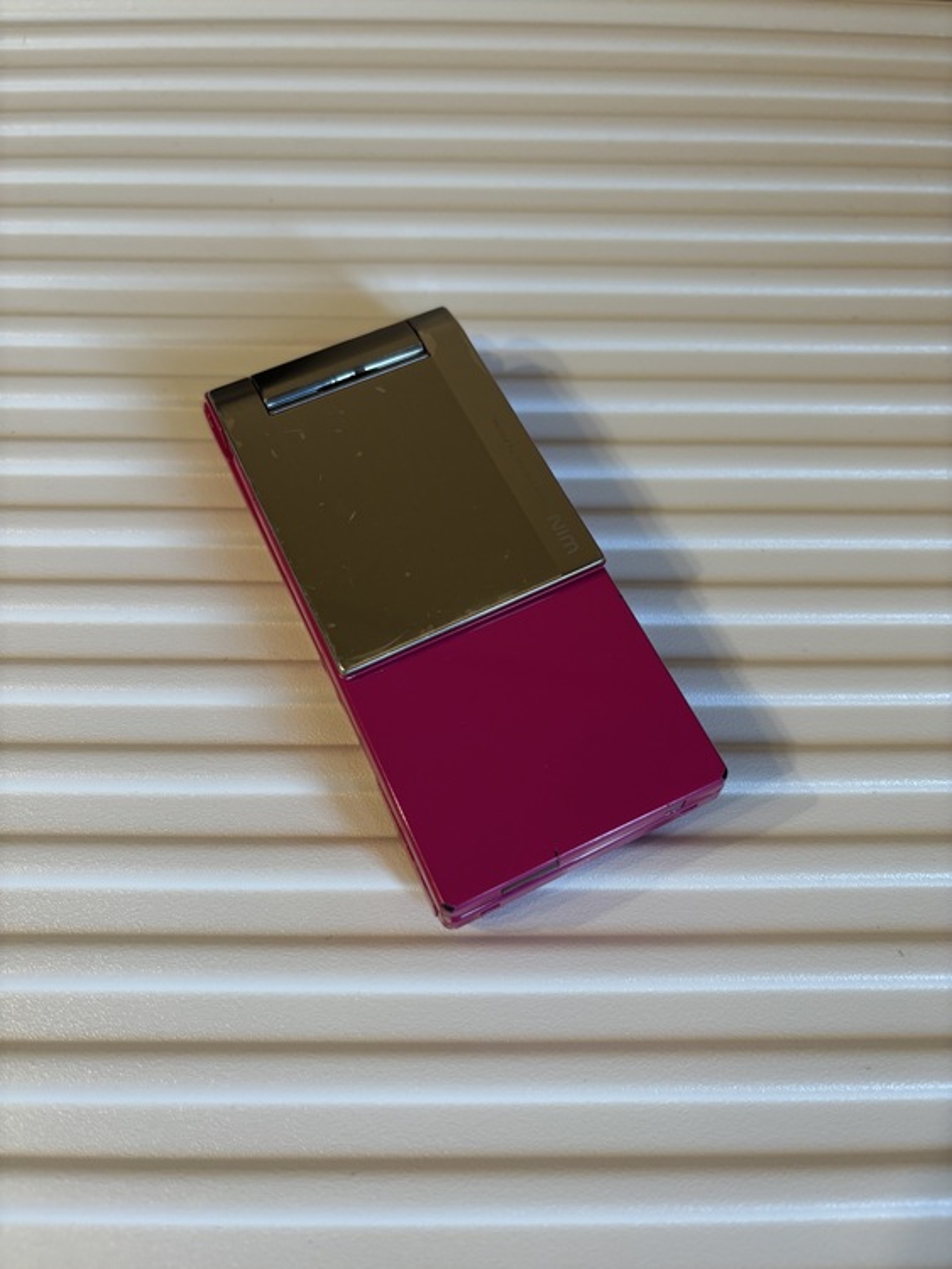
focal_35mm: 26
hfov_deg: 53.1
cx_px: 476
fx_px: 953
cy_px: 634
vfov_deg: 67.3
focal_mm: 5.96
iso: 125
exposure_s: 1/100
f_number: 1.6
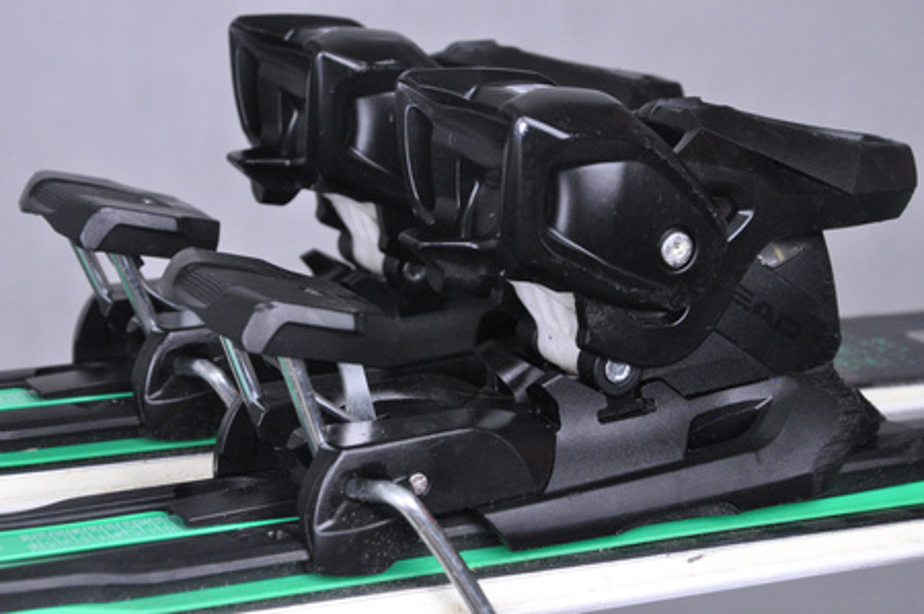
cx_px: 462
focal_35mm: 99
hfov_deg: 20.6
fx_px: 2538
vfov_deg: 13.8
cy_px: 307
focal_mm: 66
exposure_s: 1/125
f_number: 8
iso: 3200
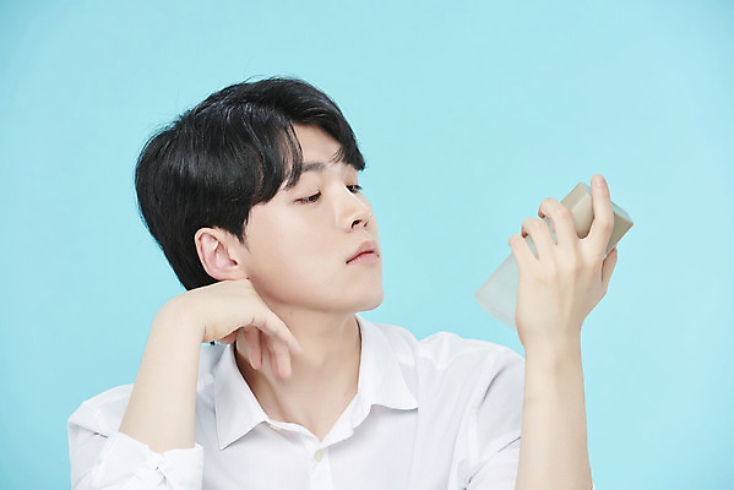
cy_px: 245
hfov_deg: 12.8
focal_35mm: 160
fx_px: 3264
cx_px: 367
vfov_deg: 8.6
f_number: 7.1
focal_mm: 160
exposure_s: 1/125
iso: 64
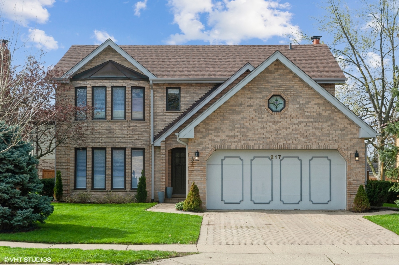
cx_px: 200
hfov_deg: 28.9
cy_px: 132
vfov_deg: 19.4
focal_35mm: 70
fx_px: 775
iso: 200
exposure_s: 1/800
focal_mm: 70
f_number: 8
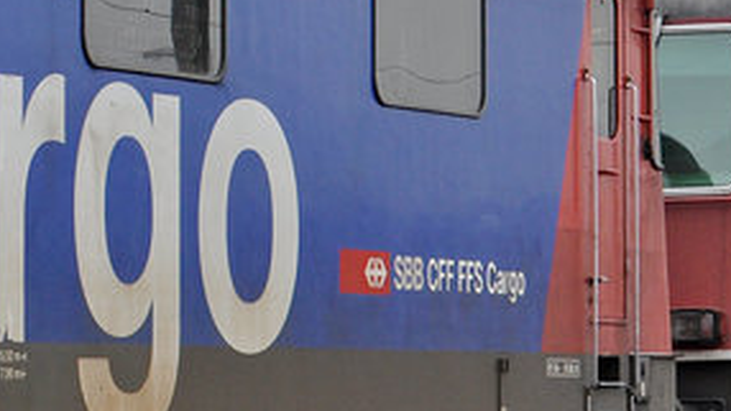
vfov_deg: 5.1
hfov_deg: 8.8
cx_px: -521
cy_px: -57
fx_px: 4595
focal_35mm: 237
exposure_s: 1/250
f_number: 8
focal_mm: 36
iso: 400
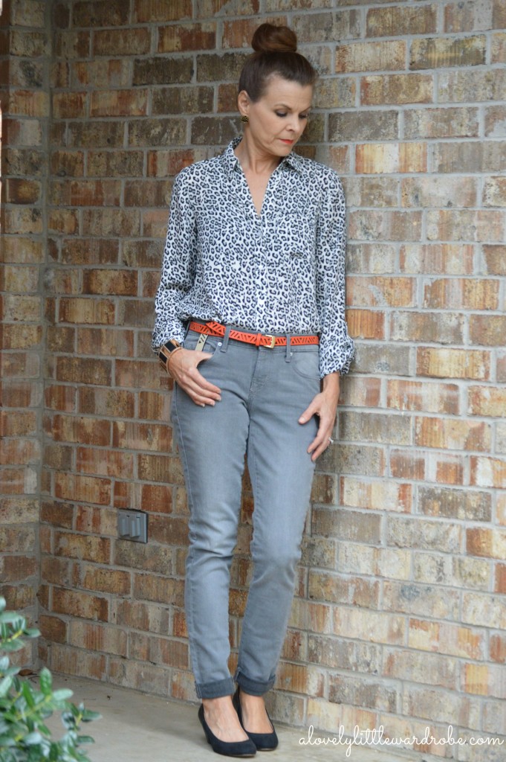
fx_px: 2534
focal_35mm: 120
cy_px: 381
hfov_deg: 11.4
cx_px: 253
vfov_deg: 17.1
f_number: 4.5
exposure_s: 1/125
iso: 1250
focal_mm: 80
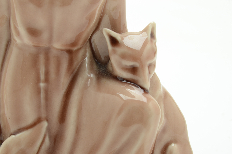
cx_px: 116
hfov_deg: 24.7
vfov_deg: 16.5
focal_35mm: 82
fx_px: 531
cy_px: 77
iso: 200
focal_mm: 55
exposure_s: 1/125
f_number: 13
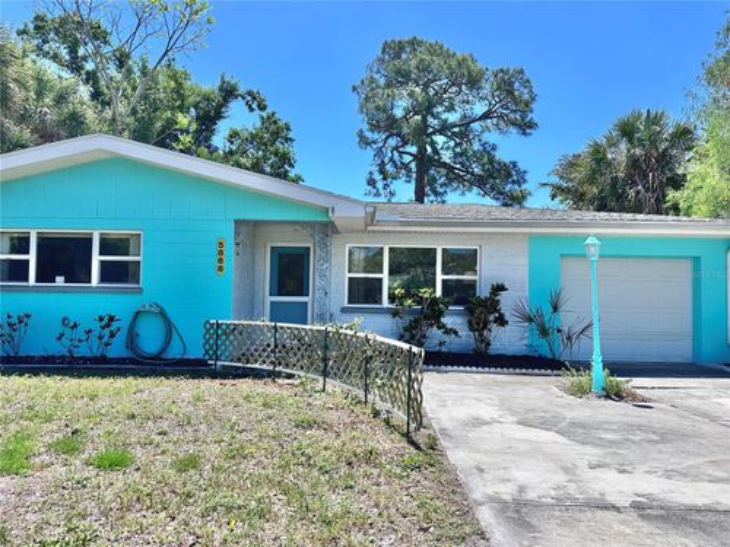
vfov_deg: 56.8
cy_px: 274
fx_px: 506
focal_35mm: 24
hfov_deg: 71.6
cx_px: 365
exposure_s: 1/3861
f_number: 1.78
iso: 80
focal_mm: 6.86
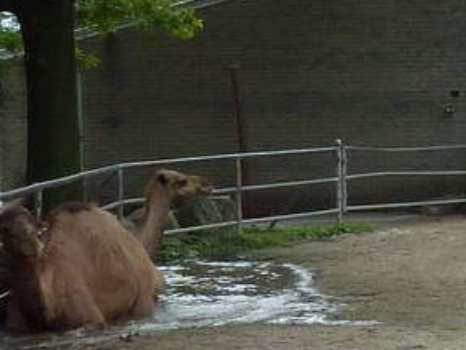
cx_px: 994
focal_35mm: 141
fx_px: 1898
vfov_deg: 10.5
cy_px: 138
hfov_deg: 12.1
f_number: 3.3
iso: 160
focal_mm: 4.1
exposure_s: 1/500
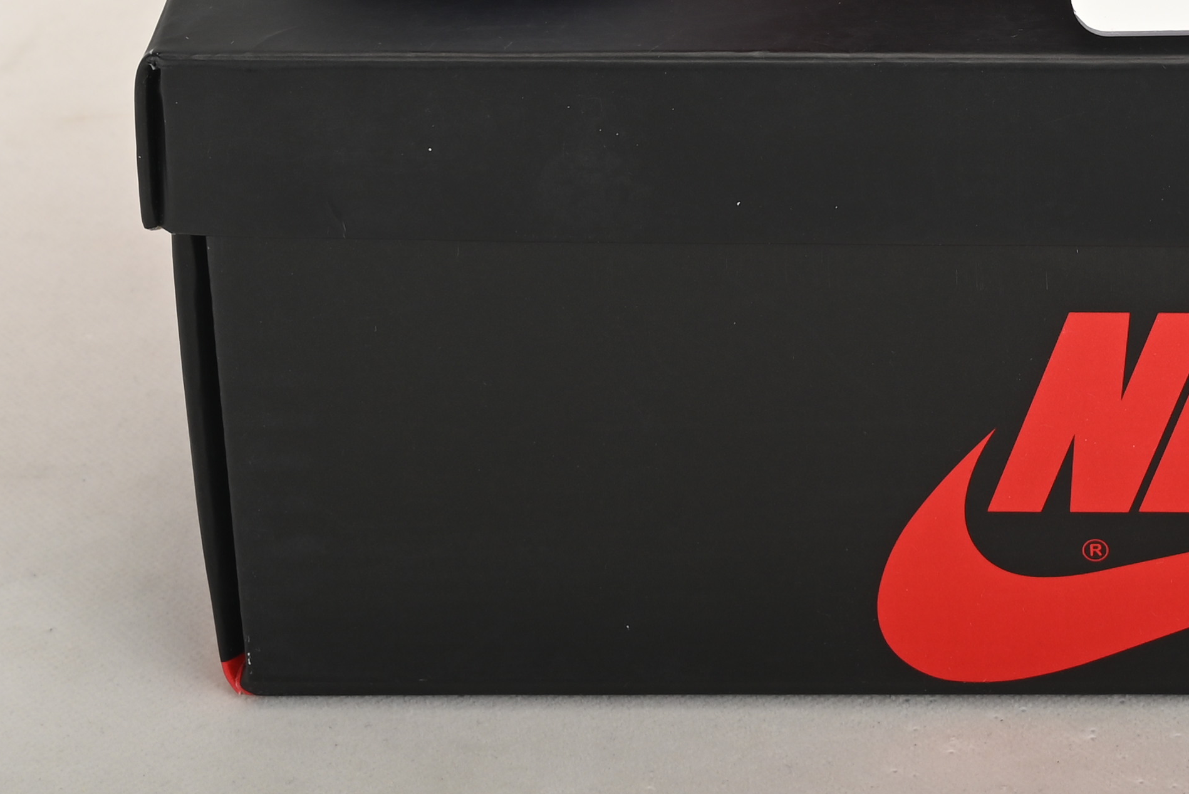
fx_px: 4923
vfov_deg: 9.0
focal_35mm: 149
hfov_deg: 13.5
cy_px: -381
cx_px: 1326
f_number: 11
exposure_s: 1/200
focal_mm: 47
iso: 100
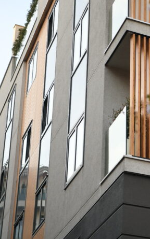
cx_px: 161
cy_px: 111
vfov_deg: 18.0
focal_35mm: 116
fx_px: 759
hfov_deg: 11.1
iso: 640
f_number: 3.2
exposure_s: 1/1250
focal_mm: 70
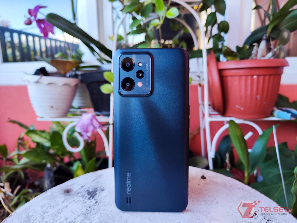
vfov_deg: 56.8
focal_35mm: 24
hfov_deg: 71.6
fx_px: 206
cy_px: 112
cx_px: 148
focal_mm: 5.59
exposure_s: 1/100
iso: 66
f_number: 1.88
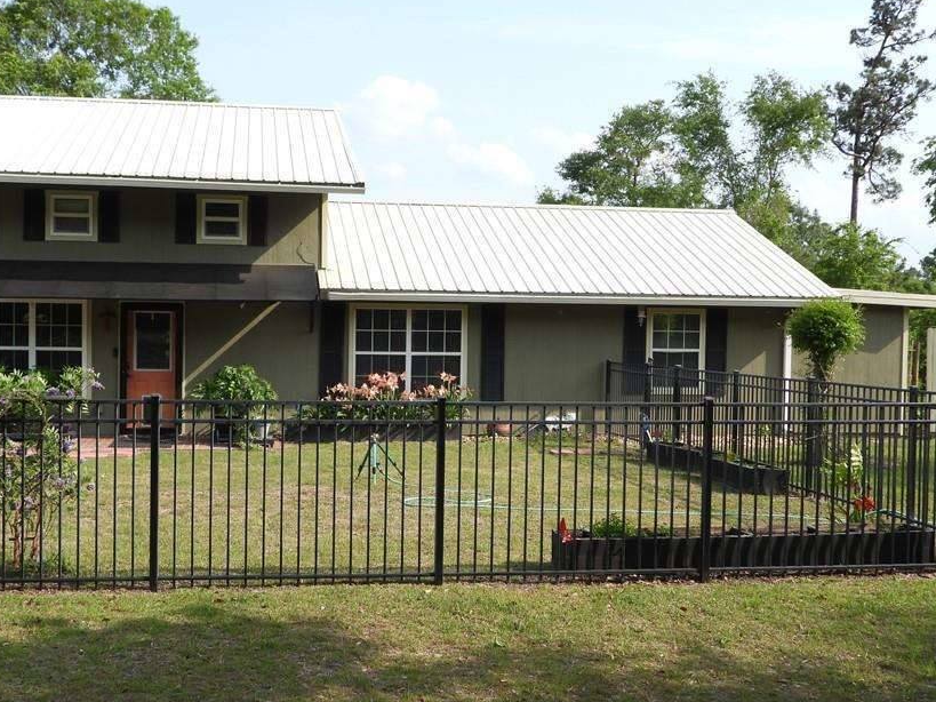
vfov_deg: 36.0
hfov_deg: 46.7
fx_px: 1081
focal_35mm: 40
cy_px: 354
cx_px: 407
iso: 100
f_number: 3.2
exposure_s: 1/800
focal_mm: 5.8
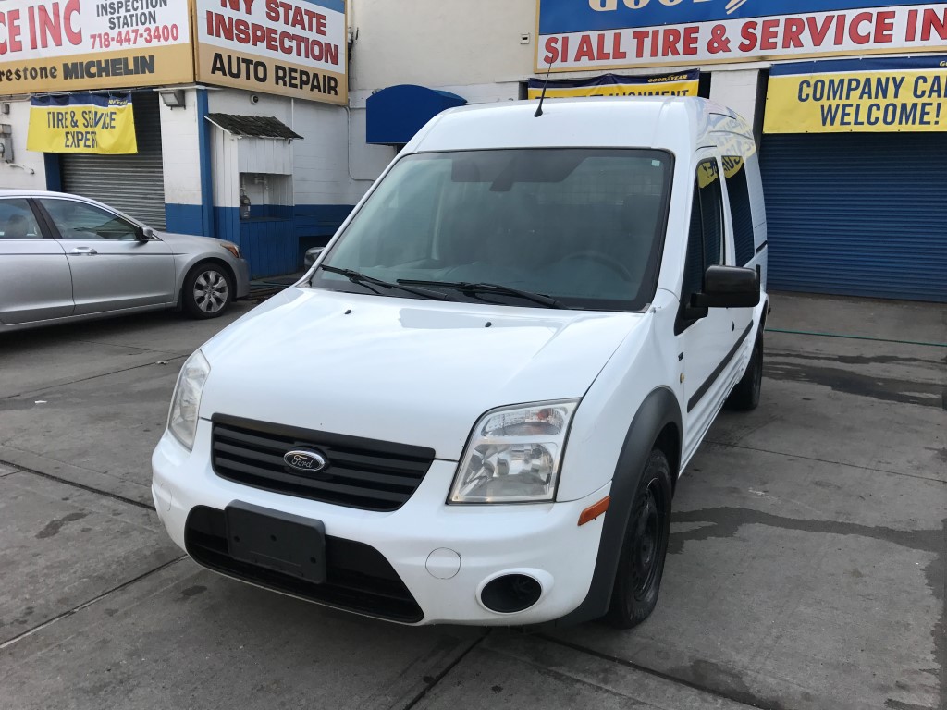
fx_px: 766
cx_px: 474
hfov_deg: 63.4
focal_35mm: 28
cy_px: 355
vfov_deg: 49.7
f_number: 1.8
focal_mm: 3.99
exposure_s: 1/1451
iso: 20
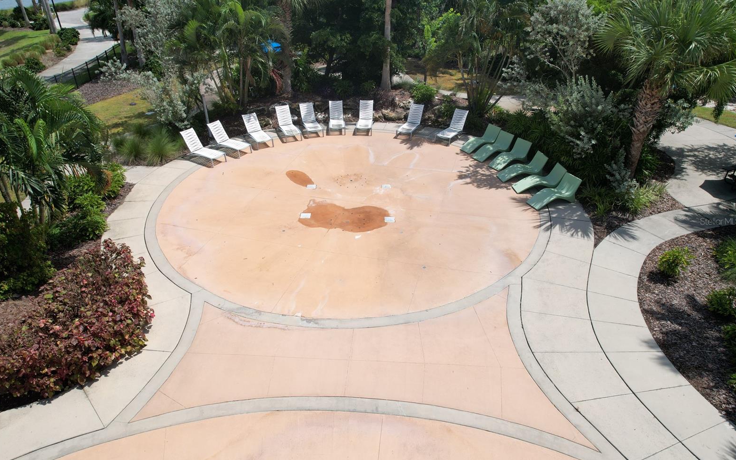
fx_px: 461
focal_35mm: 23
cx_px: 364
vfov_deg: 53.0
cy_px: 221
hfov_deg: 77.1
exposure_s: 1/2500
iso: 100
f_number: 2.8
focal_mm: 8.38
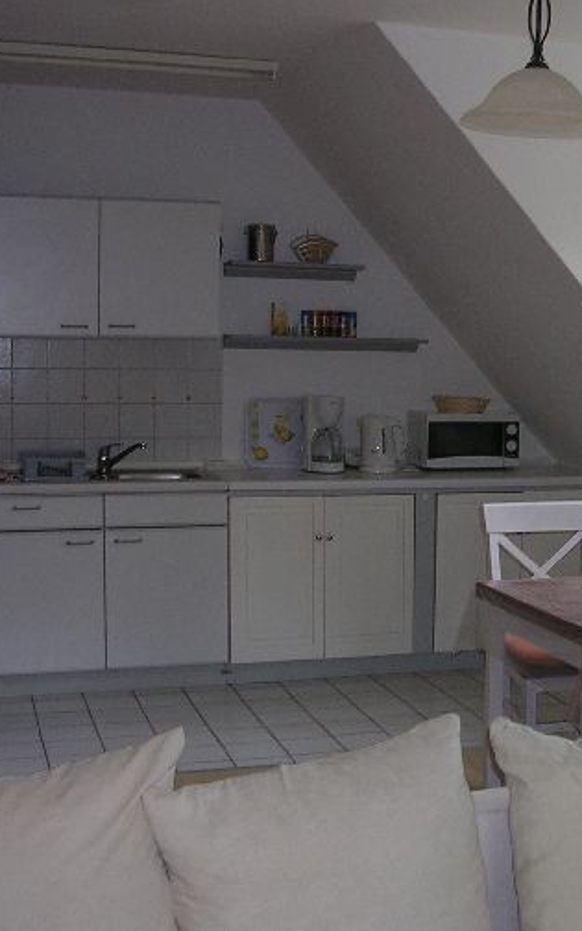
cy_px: 466
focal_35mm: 54
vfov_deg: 37.5
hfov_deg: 23.3
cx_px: 538
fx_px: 1370
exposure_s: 1/30
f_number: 2.8
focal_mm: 5.8
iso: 50
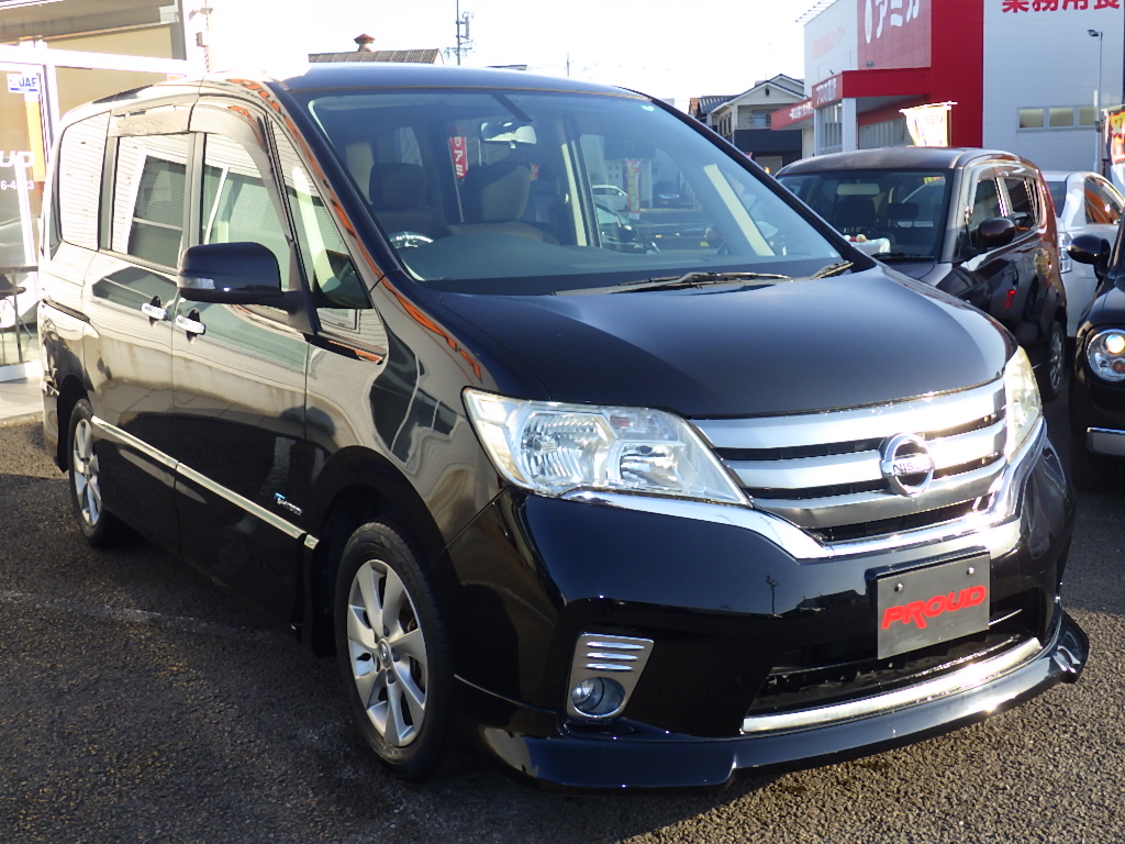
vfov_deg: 34.3
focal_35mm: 42
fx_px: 1365
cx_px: 562
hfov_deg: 44.8
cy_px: 422
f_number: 5
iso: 125
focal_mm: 7.5
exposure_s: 1/200
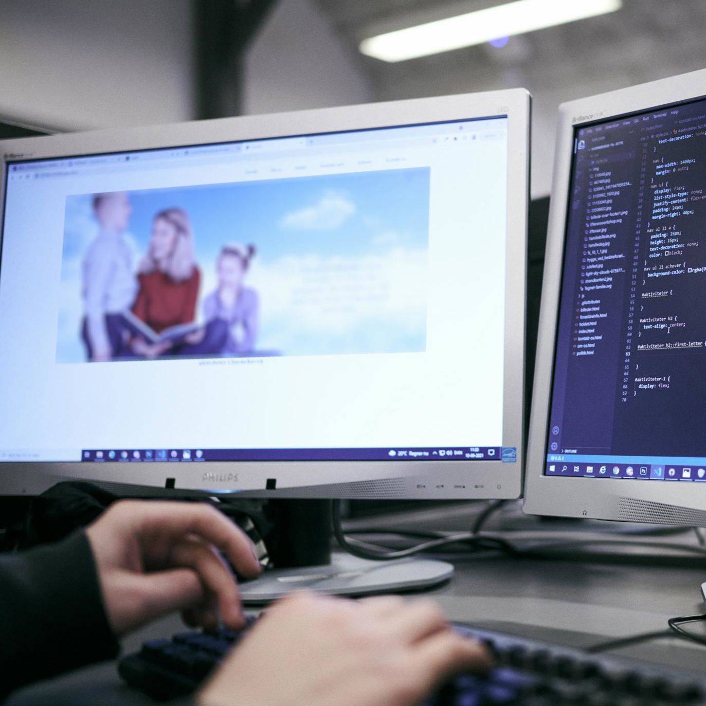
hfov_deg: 32.1
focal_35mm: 52
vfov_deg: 32.8
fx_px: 1200
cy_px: 371
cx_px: 547
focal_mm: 35
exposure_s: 1/125
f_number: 1.8
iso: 400
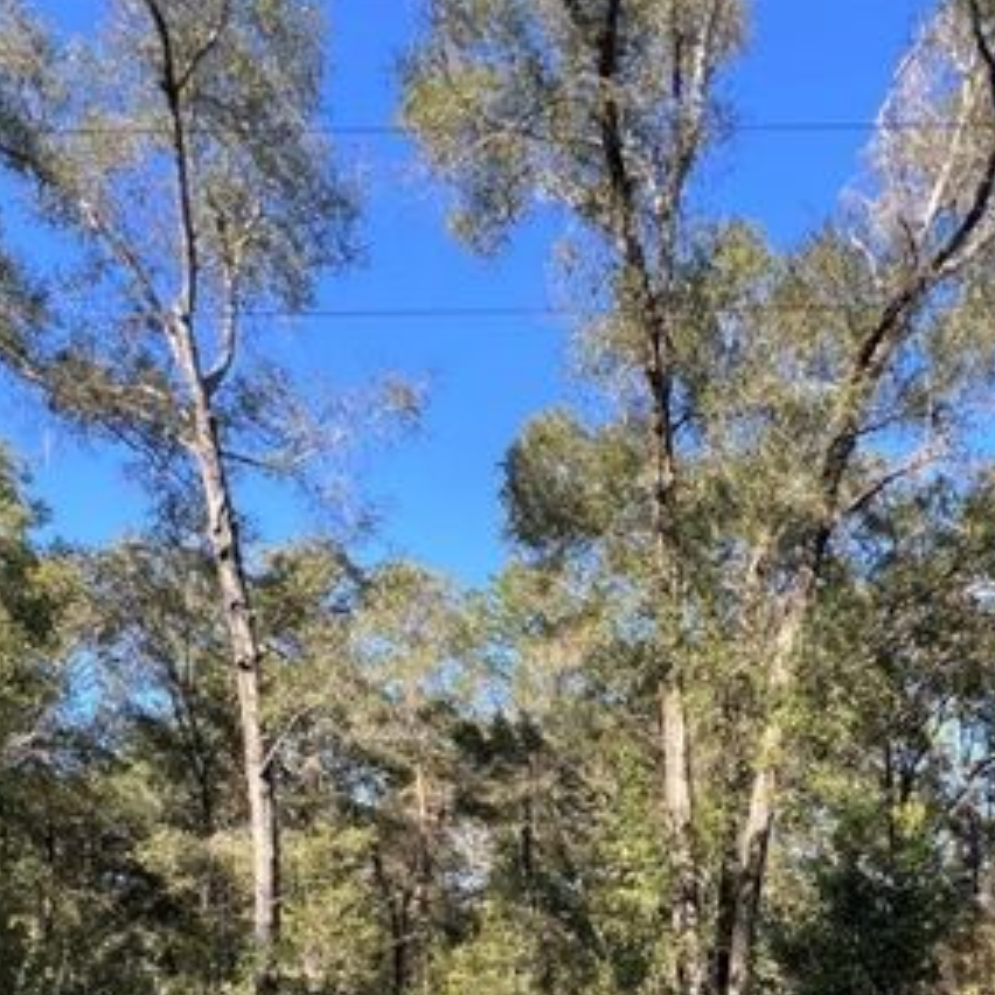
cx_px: 578
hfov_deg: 58.8
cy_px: 864
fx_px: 878
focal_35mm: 27
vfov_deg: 53.0
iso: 32
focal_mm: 1.57
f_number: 1.8
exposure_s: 1/286
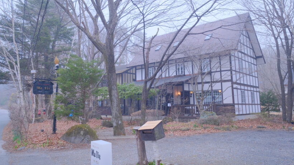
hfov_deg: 66.1
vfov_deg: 40.1
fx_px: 226
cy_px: 71
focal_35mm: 29
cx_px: 146
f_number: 4
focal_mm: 18.2
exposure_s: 1/180
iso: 1250
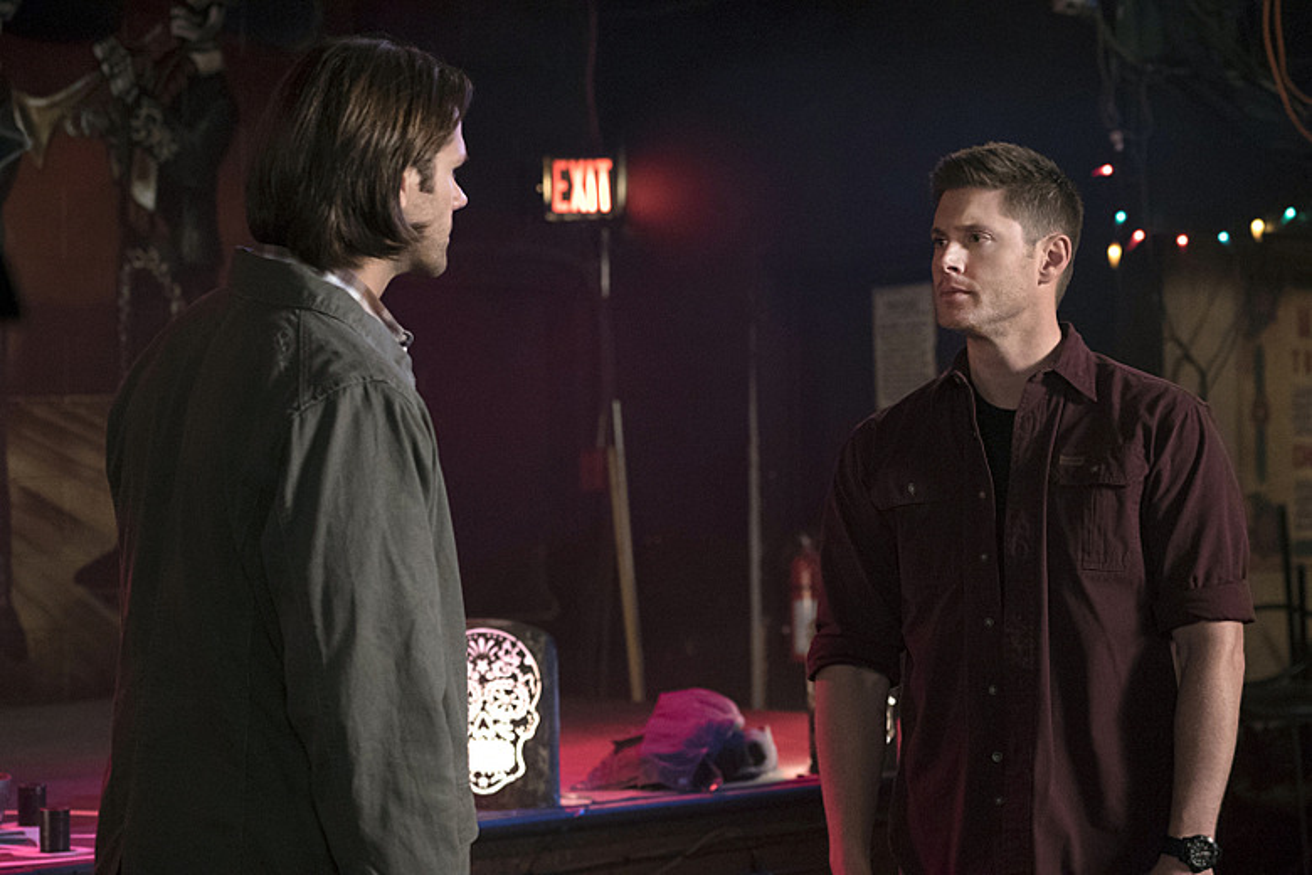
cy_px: 438
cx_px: 656
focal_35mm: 87
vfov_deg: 15.7
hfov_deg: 23.4
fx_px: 3170
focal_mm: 87
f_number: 4.5
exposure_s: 1/200
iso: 8000
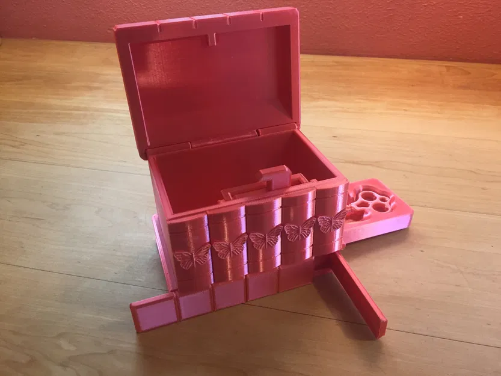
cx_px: 250
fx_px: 420
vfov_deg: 48.2
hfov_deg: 61.7
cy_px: 188
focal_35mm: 29
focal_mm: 4.15
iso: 50
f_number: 2.2
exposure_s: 1/30
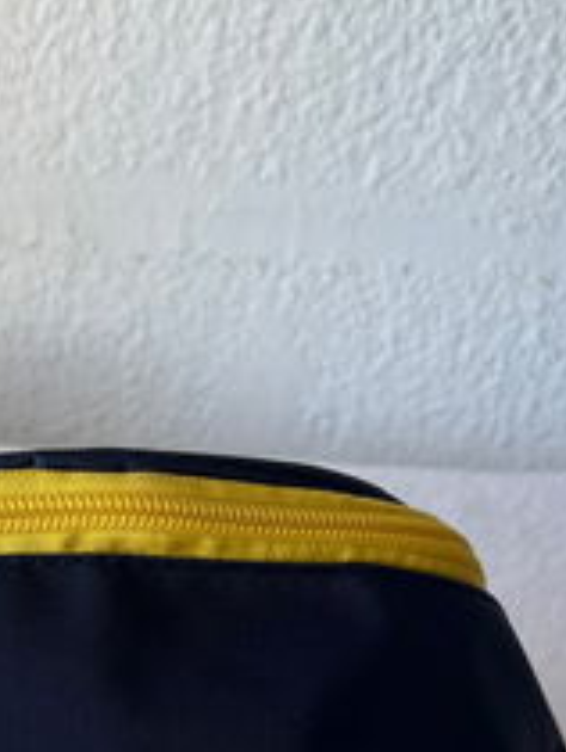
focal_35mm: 66
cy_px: 543
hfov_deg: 21.2
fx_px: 1436
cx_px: -50
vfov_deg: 29.0
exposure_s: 1/122
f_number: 1.6
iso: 32
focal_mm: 5.1
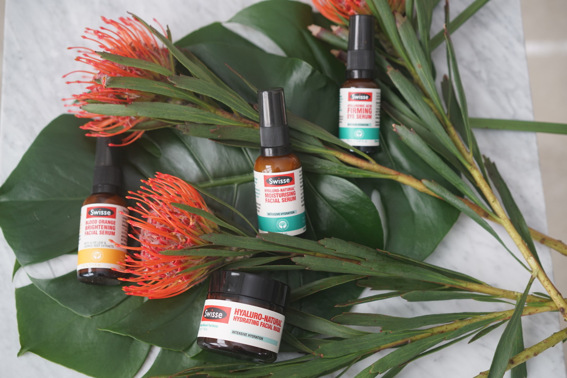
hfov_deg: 36.3
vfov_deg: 24.6
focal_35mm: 55
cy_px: 189
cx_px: 284
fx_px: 866
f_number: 4
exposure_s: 1/160
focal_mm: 55
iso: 400
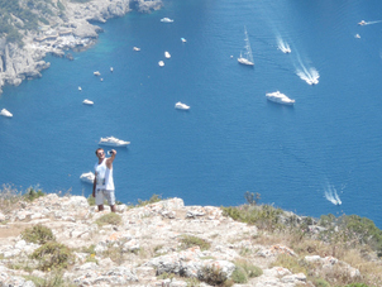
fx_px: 2176
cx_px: 411
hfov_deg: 9.9
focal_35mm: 197
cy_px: 16
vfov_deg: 7.5
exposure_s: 1/125
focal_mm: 18.2
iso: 100
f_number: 8
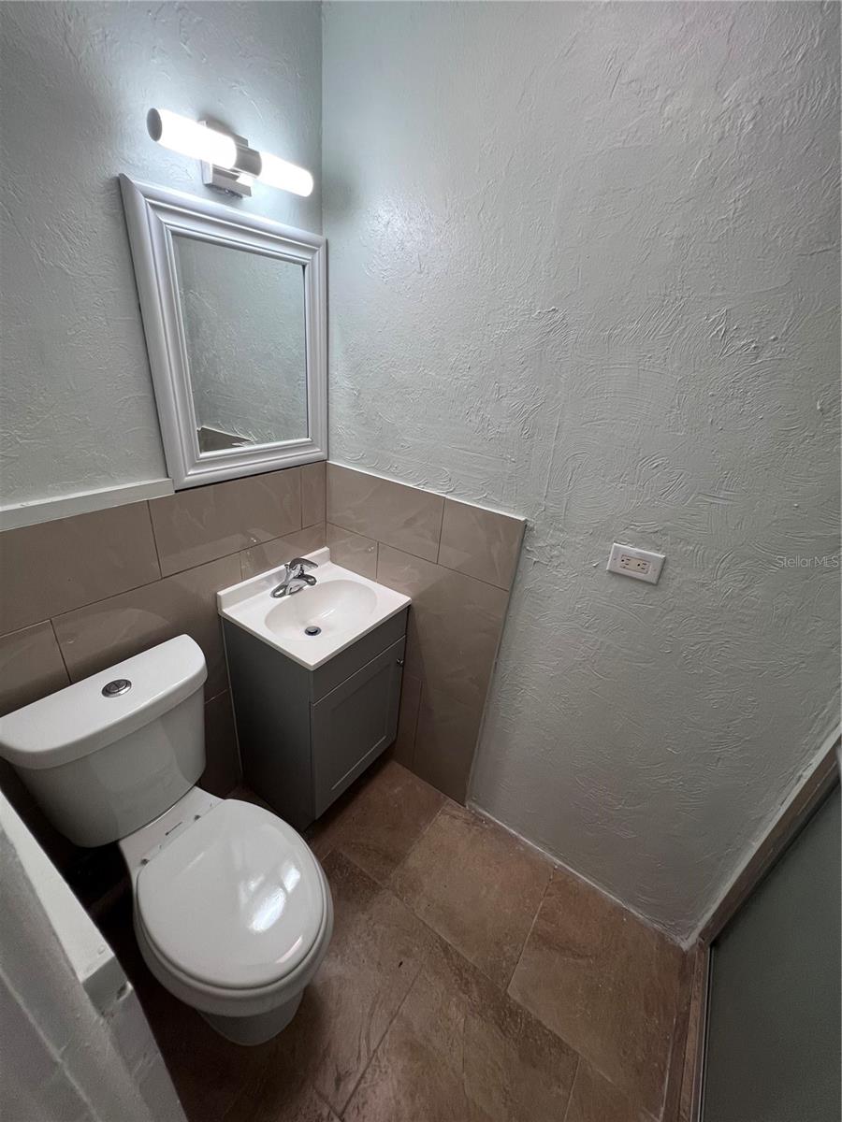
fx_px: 422
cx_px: 421
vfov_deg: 106.2
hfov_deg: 89.9
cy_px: 561
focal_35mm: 13
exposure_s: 1/60
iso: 160
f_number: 1.8
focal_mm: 1.57
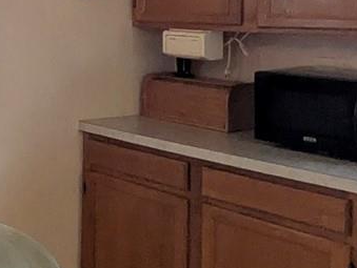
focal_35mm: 66
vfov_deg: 21.7
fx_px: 681
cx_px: -179
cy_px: 15
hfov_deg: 23.5
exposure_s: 1/145
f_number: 2.2
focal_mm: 1.83
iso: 47
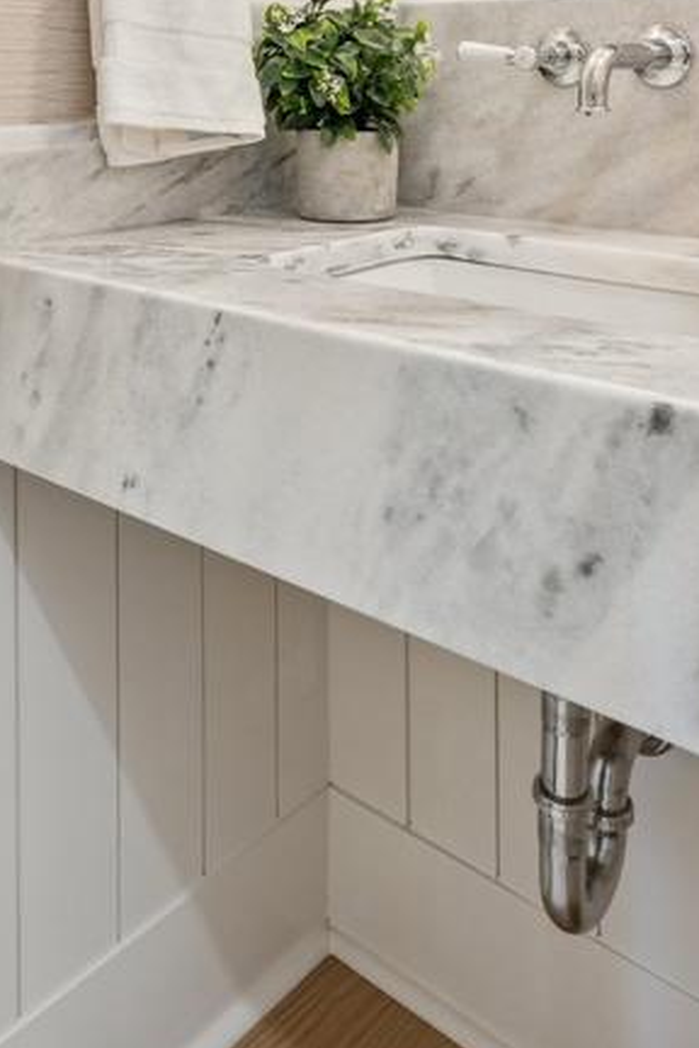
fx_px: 1063
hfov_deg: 36.3
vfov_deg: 45.9
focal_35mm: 36
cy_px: 51
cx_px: 282
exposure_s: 1/6
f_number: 8
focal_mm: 14.6
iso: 200
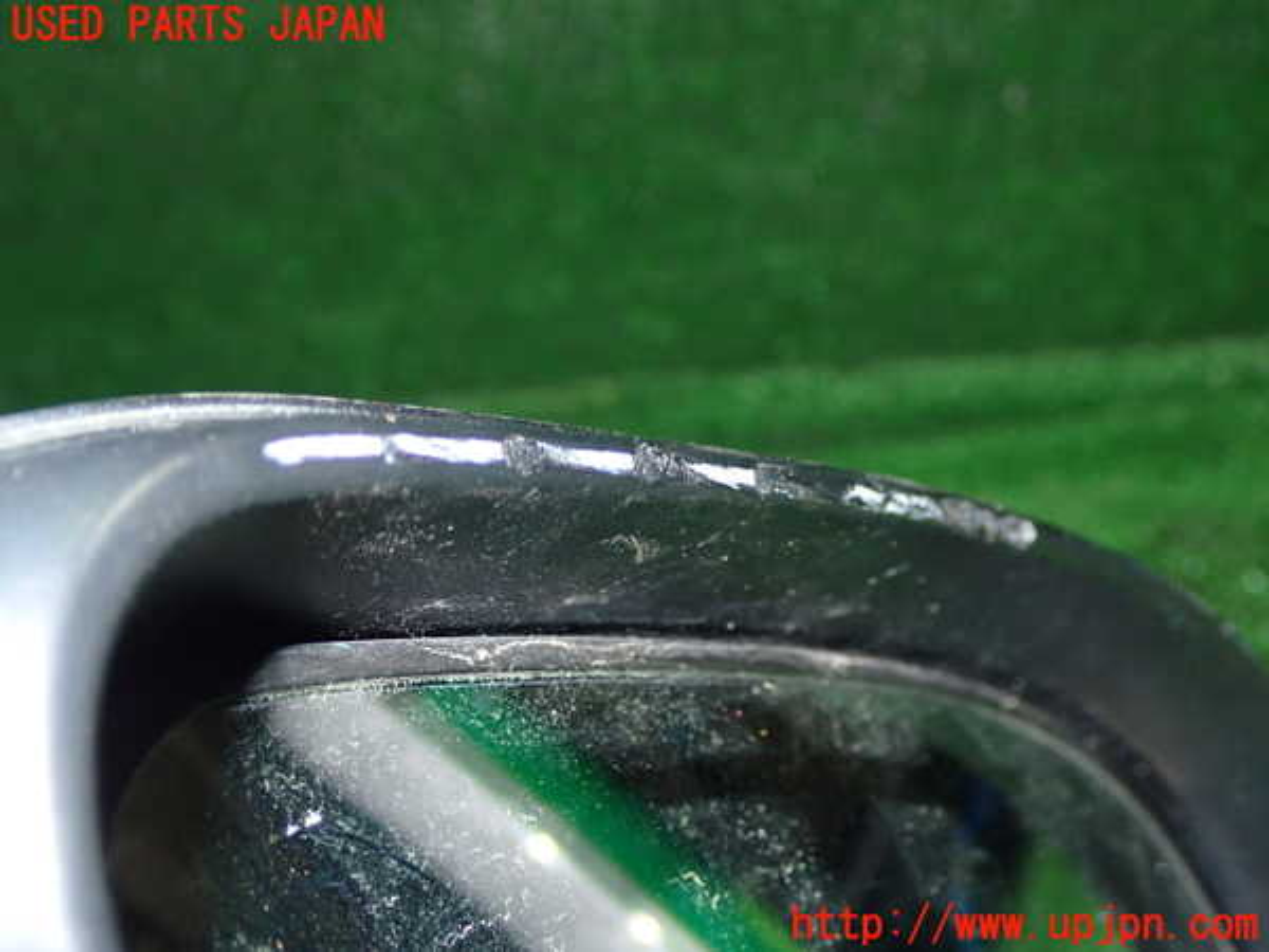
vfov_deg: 29.1
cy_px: 476
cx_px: 634
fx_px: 1833
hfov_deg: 38.2
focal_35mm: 50
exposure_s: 1/50
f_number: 9
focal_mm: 9.01
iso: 800
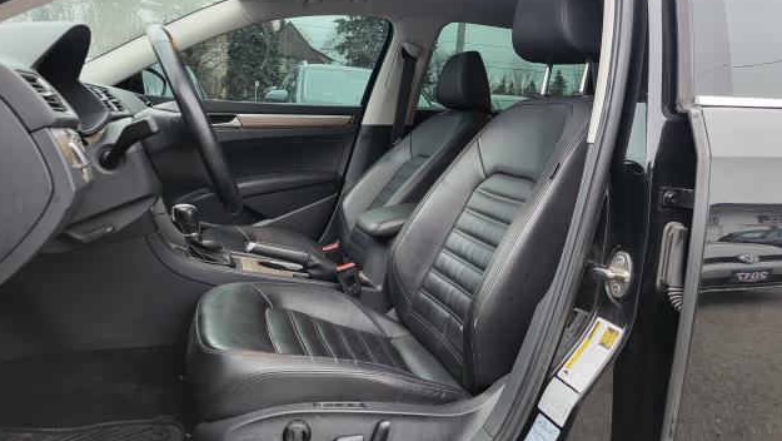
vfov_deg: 40.1
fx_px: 602
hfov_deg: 66.0
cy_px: 183
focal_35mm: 29
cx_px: 393
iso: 250
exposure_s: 1/40
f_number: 1.8
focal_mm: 5.4
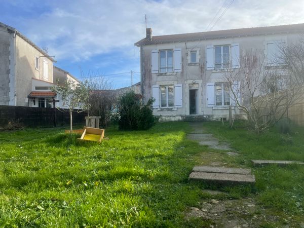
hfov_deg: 67.3
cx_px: 152
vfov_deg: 53.1
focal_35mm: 26
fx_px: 228
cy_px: 114
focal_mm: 4.2
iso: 32
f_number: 1.6
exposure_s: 1/2618
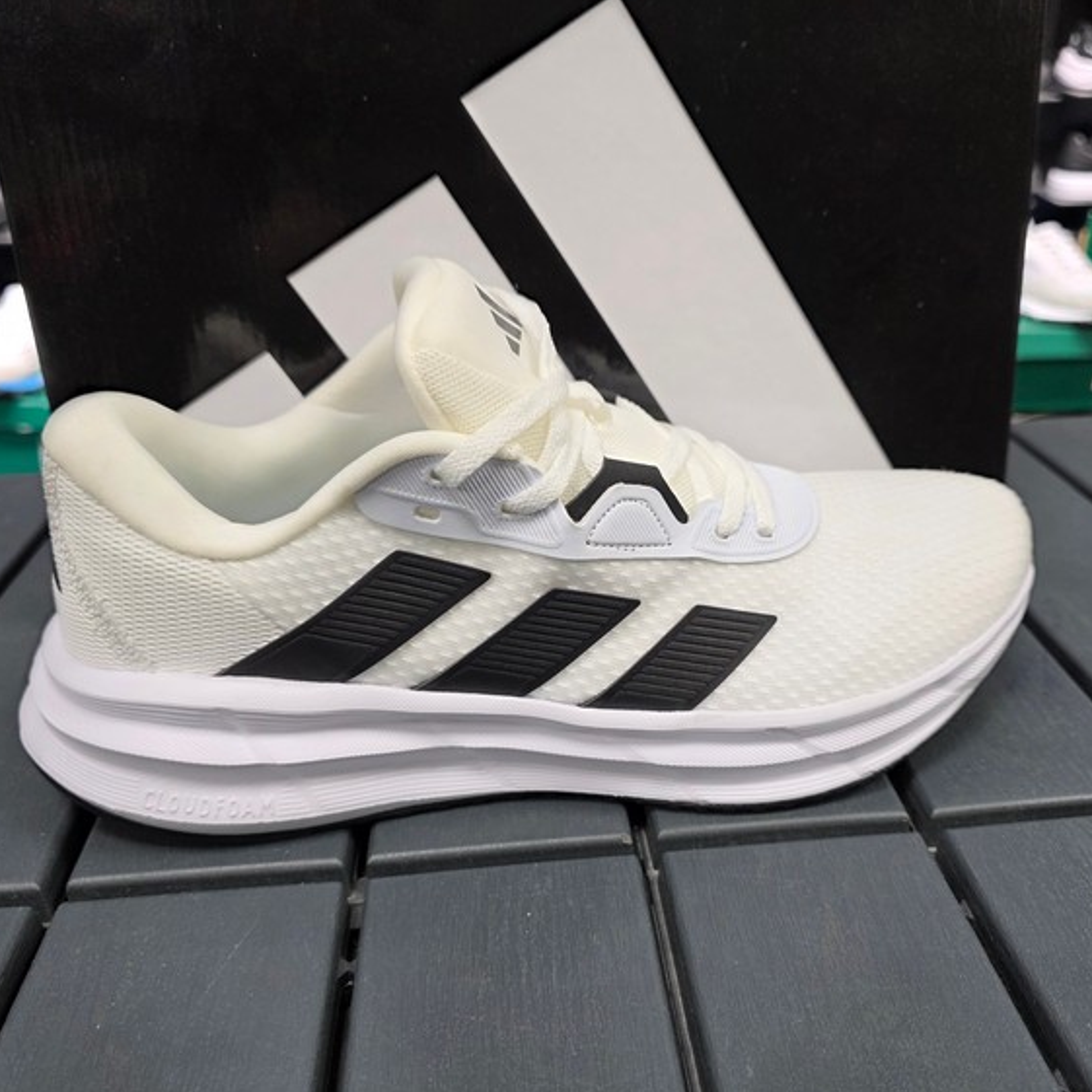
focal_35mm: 29
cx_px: 582
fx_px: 1035
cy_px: 578
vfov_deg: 55.6
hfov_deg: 55.6
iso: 125
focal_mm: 6.3
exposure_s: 1/100
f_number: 1.7
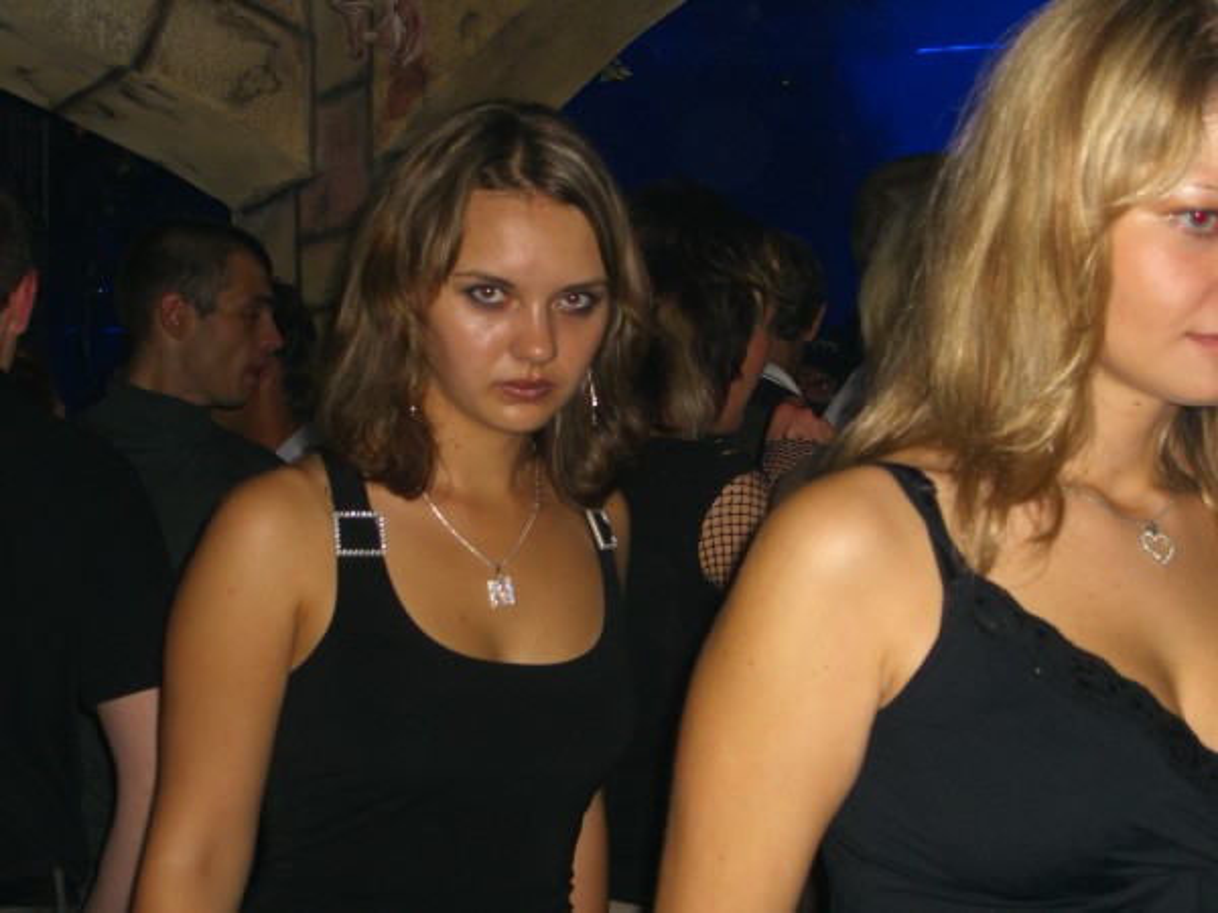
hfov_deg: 28.6
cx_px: 609
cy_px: 456
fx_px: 2393
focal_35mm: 68
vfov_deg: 21.6
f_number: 4
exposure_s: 1/60
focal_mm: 14.2
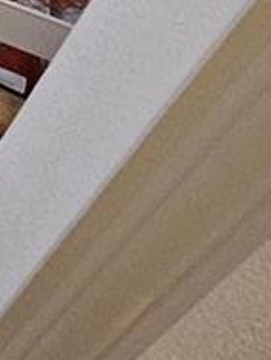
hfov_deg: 12.0
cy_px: -531
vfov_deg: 14.4
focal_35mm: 82
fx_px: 854
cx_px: -479
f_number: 2.2
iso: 400
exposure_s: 1/60
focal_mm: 2.2
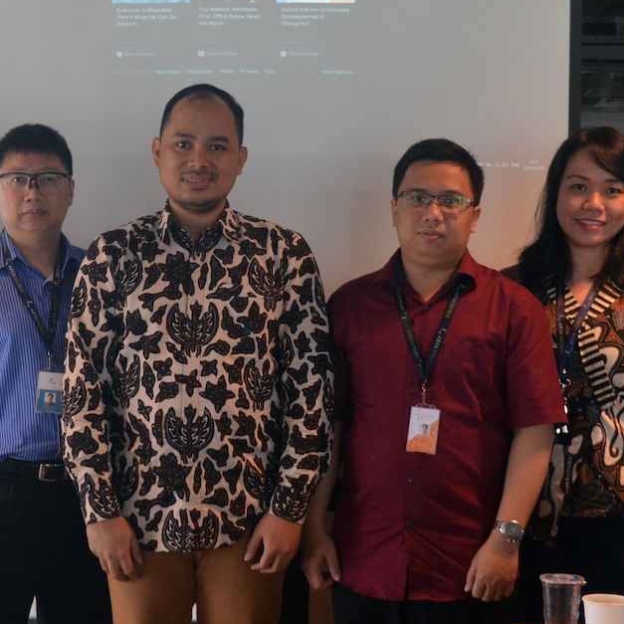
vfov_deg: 23.0
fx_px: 1530
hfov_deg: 23.0
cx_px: 255
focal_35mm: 75
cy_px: 342
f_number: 4
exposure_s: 1/40
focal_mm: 24
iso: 800
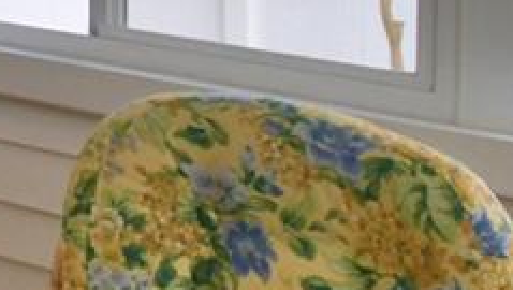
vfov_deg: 10.5
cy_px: -318
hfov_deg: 14.7
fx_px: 1430
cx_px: -644
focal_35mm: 105
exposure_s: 1/320
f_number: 4.5
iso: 200
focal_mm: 10
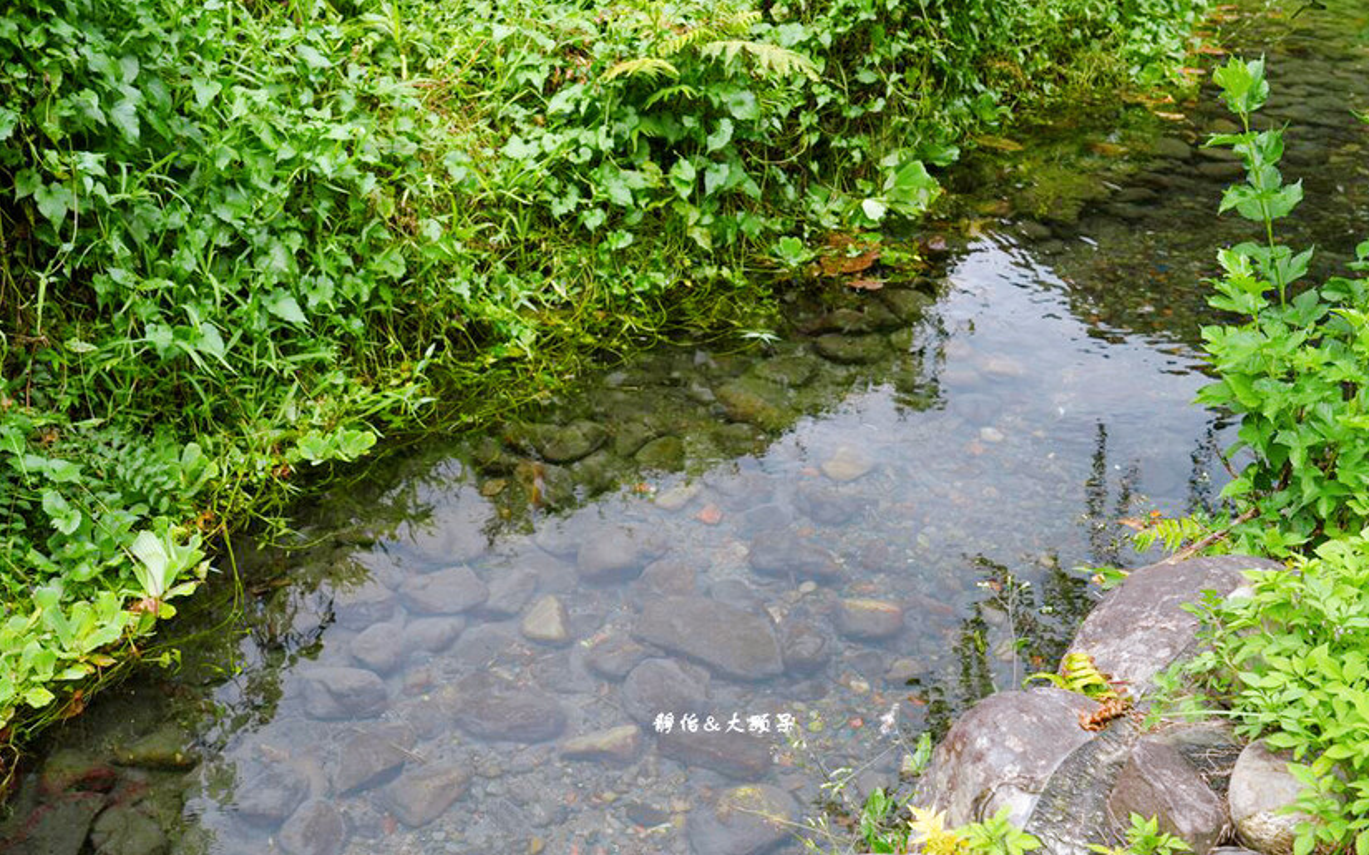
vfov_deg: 30.5
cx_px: 665
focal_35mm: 42
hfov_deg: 47.2
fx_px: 1566
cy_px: 422
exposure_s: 1/125
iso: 320
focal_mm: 40
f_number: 7.1
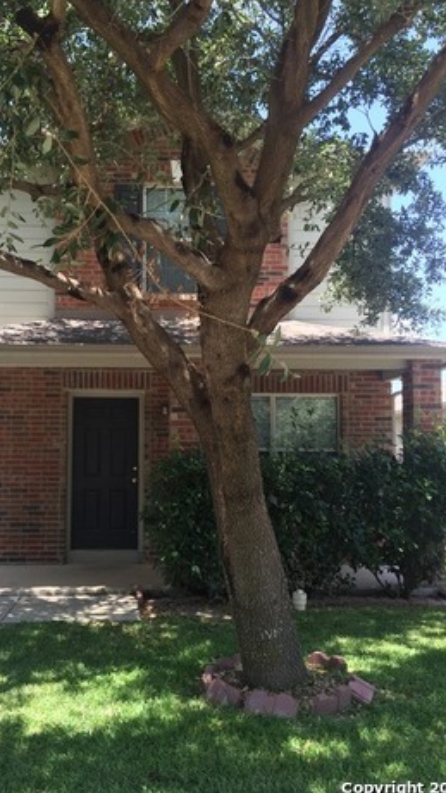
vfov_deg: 59.5
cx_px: 165
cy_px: 405
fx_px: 693
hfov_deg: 35.5
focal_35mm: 33
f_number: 2.2
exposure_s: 1/213
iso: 32
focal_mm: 4.15
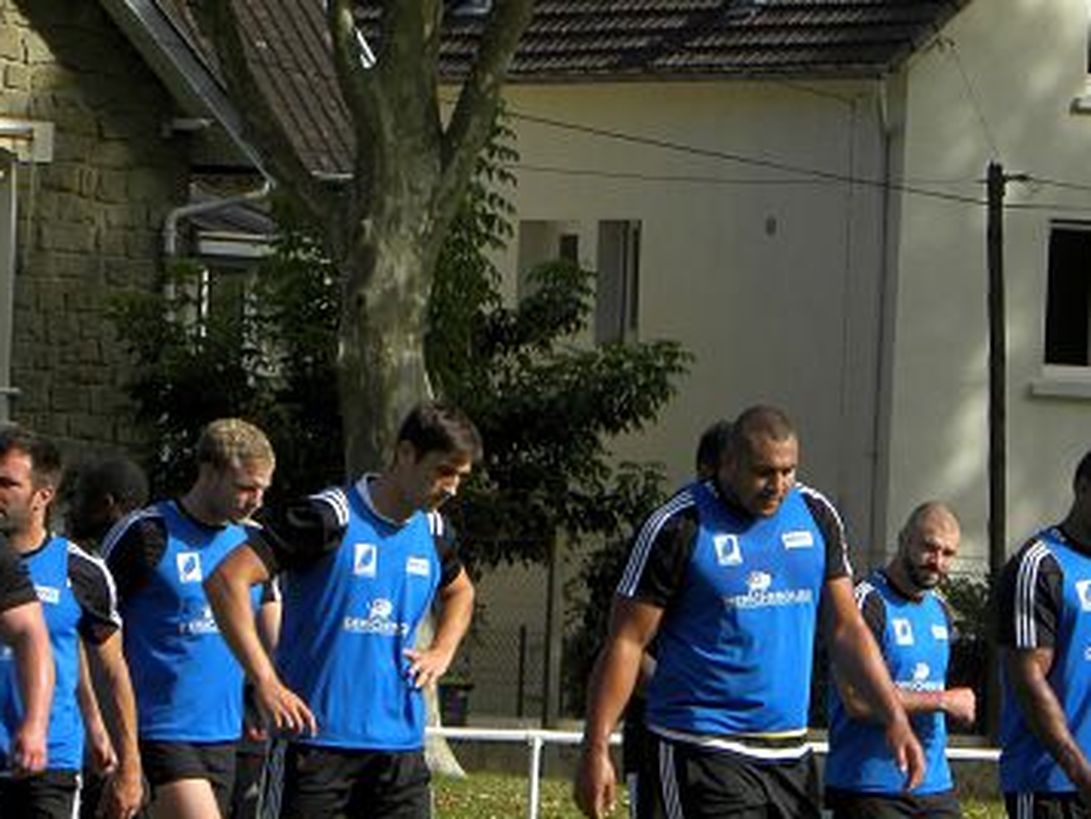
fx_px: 15417
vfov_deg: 3.0
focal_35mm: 489
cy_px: 541
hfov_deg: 4.1
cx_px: 752
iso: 64
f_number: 5.6
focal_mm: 51.8
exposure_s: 1/286
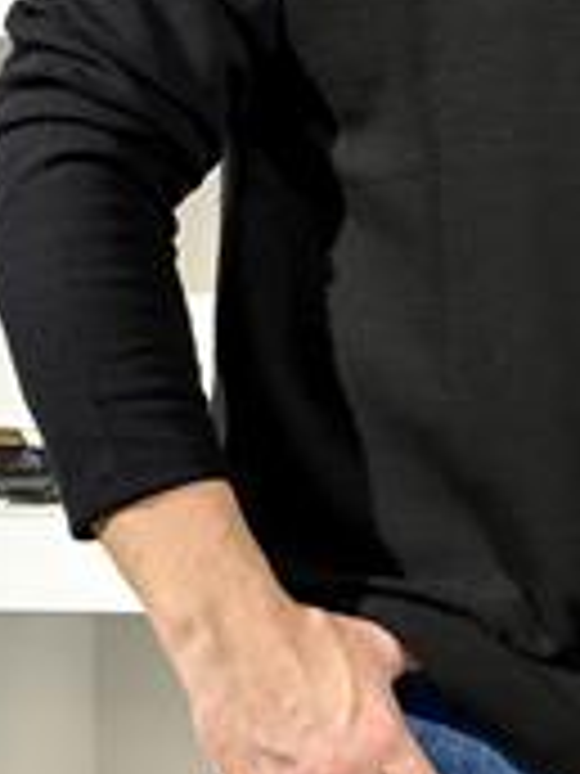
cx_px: 616
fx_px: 2904
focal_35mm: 130
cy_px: 81
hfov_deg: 11.3
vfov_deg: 15.0
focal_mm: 6.76
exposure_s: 1/100
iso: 50
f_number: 1.78
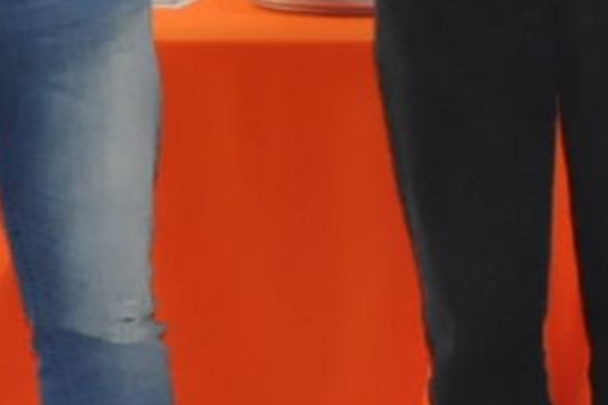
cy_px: -141
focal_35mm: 261
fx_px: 4406
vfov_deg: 5.2
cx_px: 929
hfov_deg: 7.7
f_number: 5
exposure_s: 1/60
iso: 2000
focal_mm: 26
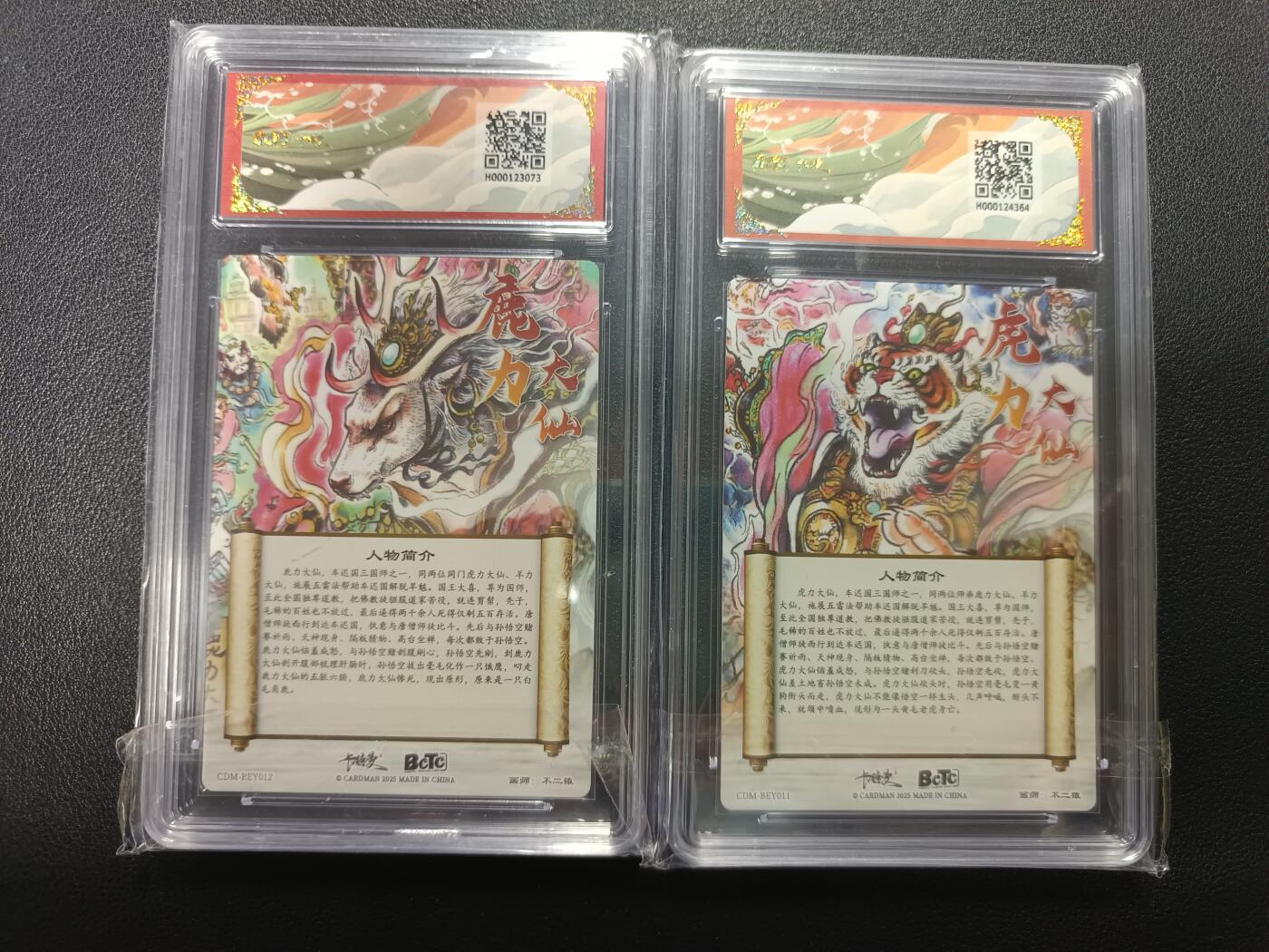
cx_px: 634
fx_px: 880
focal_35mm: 24
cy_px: 476
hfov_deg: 71.6
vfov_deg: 56.8
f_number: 1.7
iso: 1111
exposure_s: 1/33.3
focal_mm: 5.31
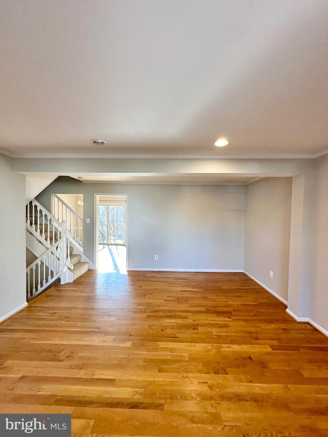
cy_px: 218
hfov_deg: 85.7
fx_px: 177
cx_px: 164
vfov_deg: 102.1
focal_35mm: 14
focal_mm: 2.22
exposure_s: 1/120
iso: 160
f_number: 2.2
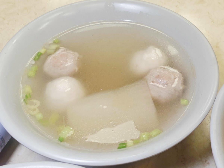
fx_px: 298
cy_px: 84
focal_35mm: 46
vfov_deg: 31.5
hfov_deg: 41.2
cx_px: 112
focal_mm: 2.03
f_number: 1.8
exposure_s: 1/120
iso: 80
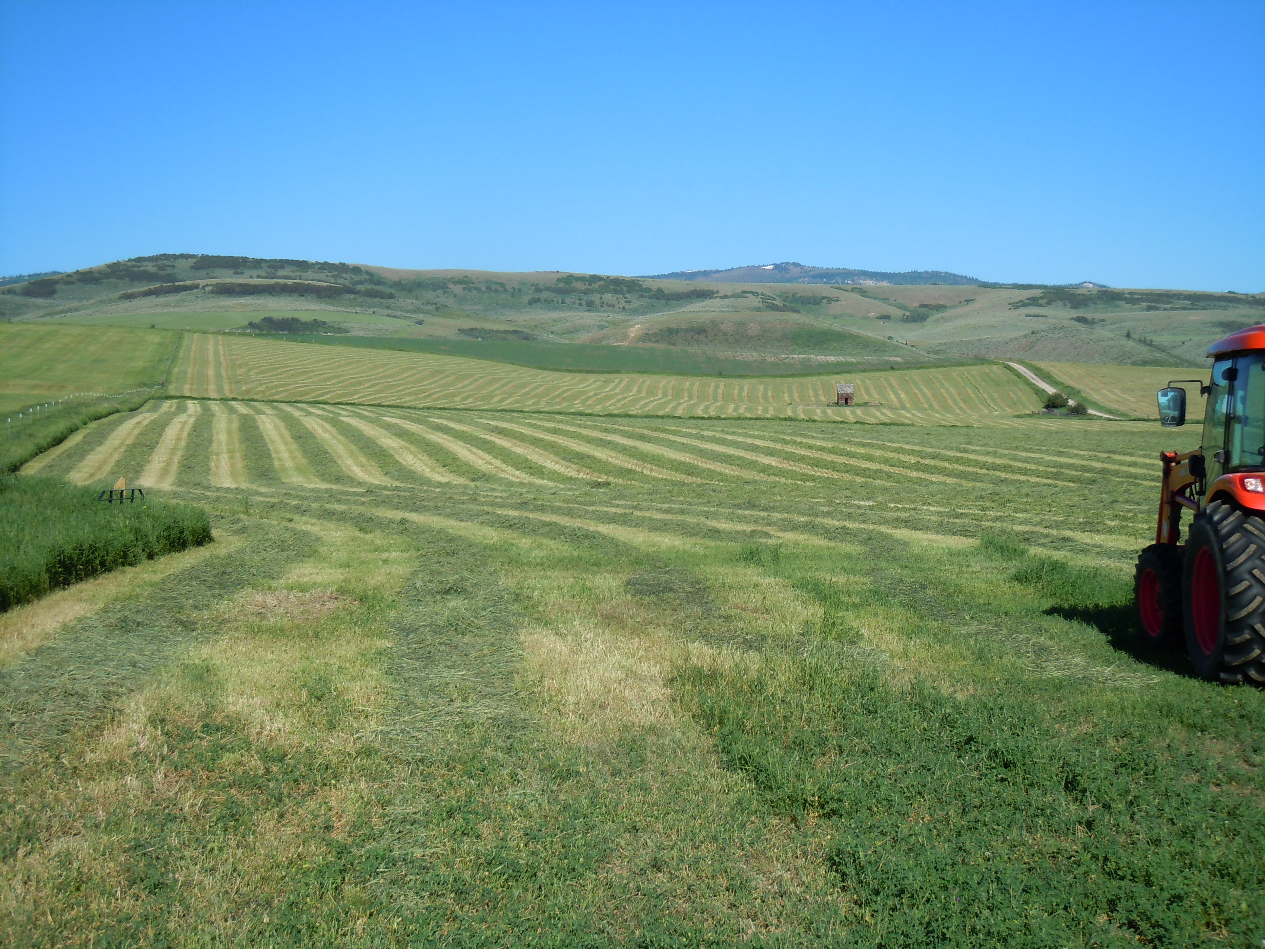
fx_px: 1900
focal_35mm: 52
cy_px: 474
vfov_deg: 28.0
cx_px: 632
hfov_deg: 36.8
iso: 100
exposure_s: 1/1000
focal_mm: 9.3
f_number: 3.9
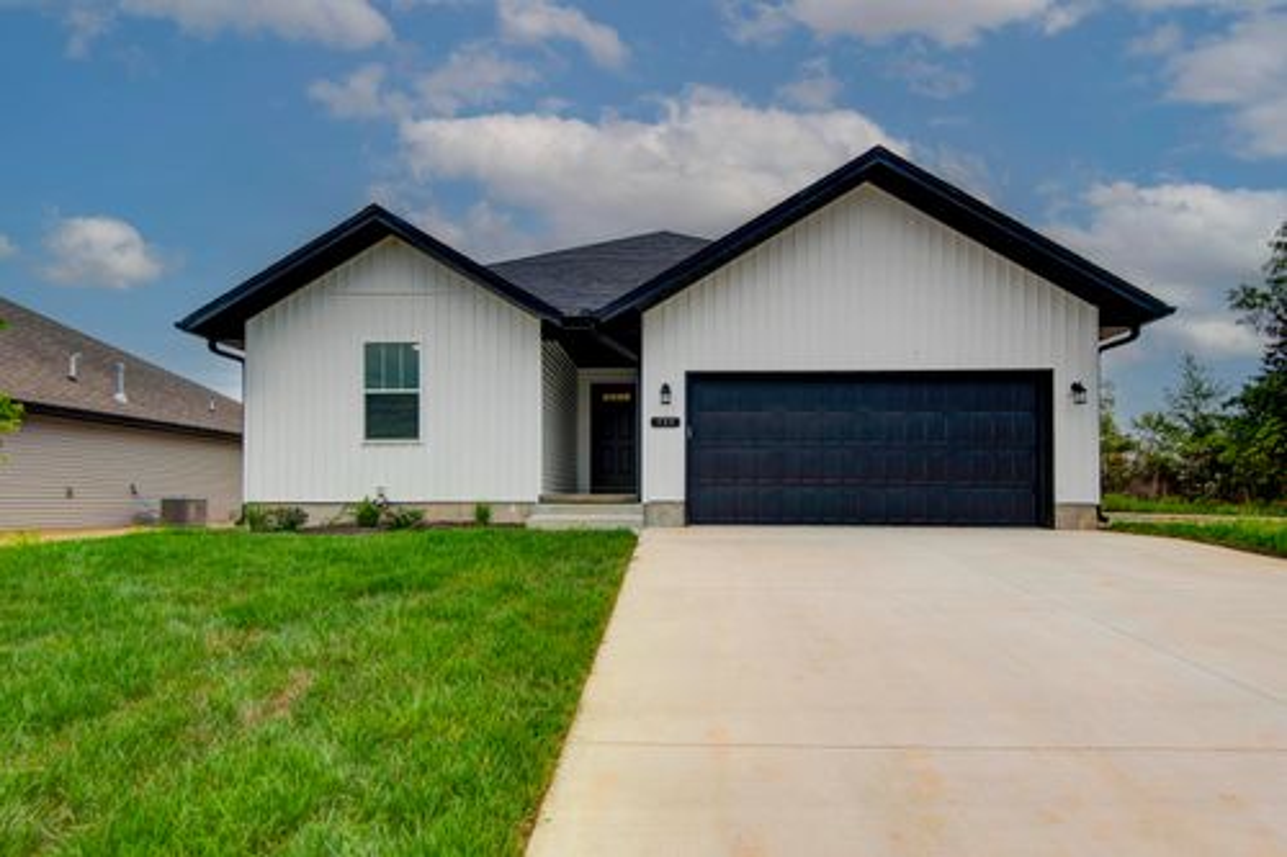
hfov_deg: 90.0
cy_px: 428
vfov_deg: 67.3
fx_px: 643
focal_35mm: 18
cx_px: 644
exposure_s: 1/80
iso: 100
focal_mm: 18
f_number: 6.3
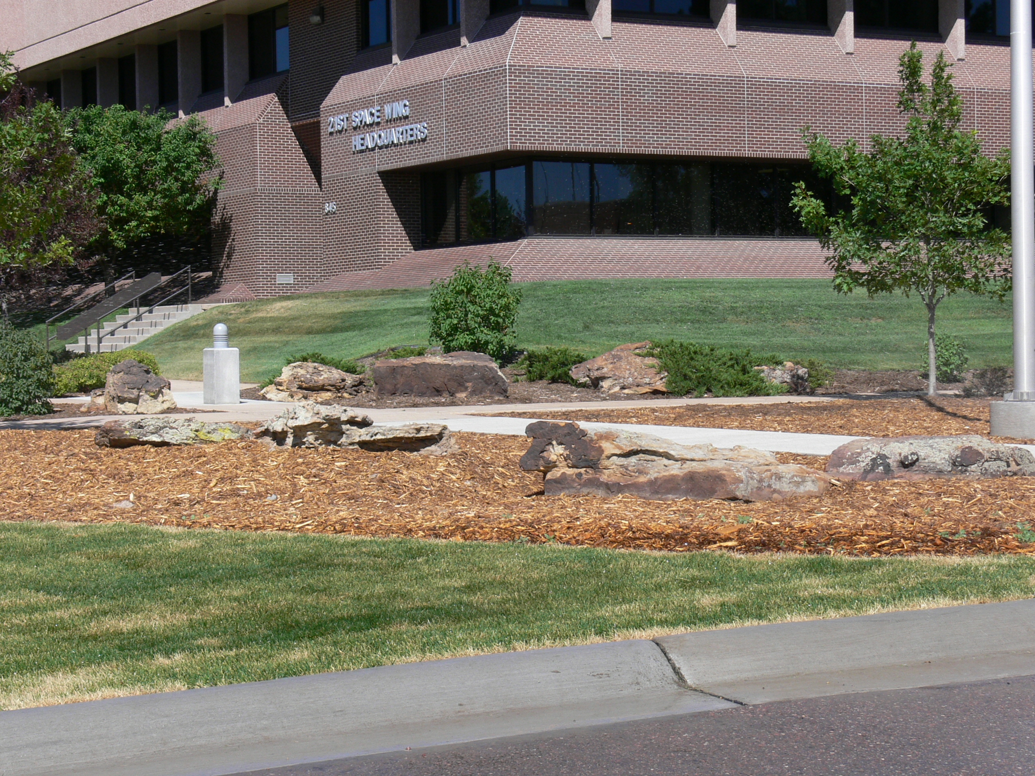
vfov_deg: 19.4
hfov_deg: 25.7
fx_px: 2272
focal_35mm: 76
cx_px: 518
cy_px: 388
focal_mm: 13.3
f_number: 5.6
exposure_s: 1/320
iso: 80
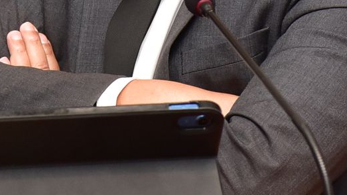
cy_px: -180
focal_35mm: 601
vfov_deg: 2.0
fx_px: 5529
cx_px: 162
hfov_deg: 3.6
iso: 1600
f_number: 5
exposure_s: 1/100
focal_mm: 120
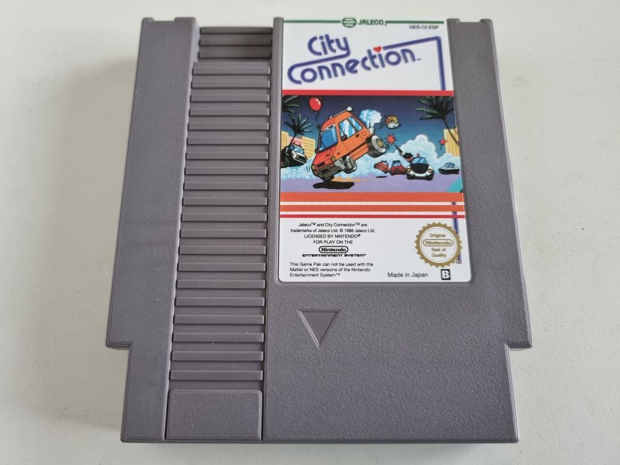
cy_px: 232
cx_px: 310
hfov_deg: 67.3
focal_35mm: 26
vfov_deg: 53.1
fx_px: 466
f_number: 1.8
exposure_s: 1/50
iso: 400
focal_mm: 5.4
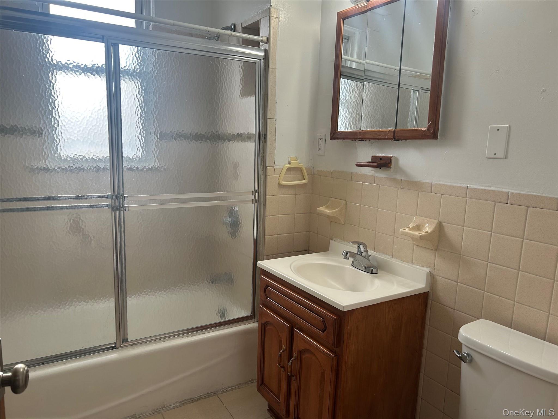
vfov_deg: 53.1
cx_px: 279
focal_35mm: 26
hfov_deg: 67.3
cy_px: 210
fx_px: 419
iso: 50
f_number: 1.5
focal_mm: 5.7
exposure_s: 1/219
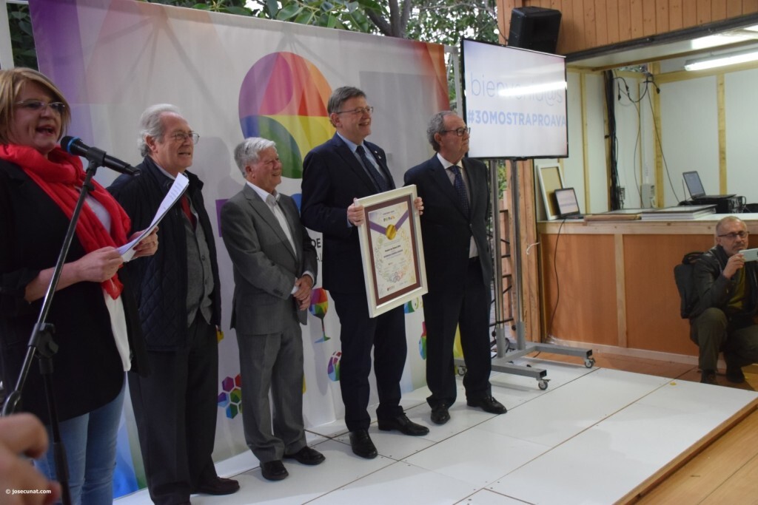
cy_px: 252
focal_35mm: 33
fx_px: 695
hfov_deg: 57.2
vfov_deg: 40.0
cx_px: 379
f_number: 4
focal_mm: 22
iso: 3200
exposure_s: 1/160
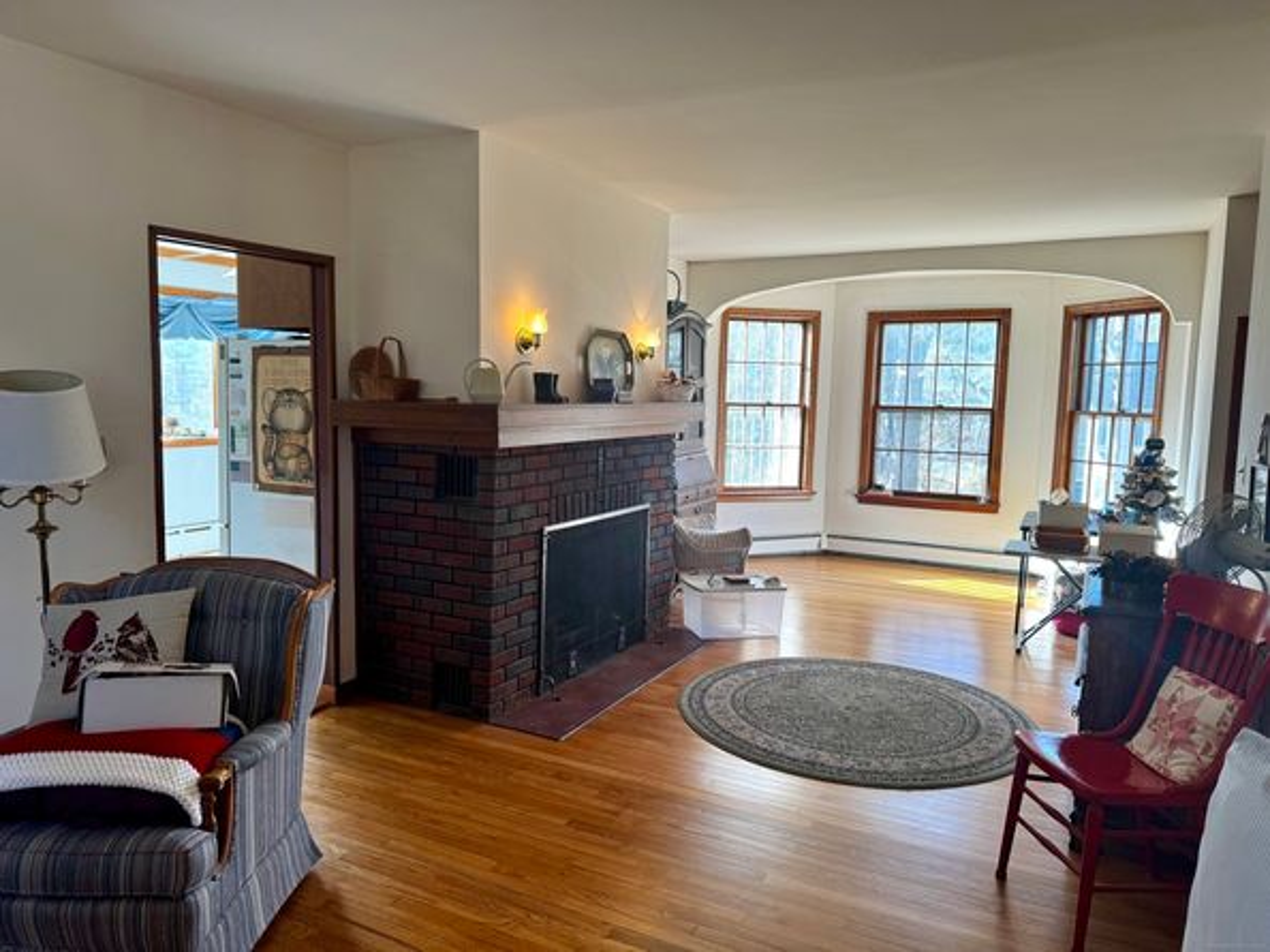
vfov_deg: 56.8
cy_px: 476
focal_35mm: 24
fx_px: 880
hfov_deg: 71.6
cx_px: 635
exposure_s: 1/120
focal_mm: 6.76
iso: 125
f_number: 1.78
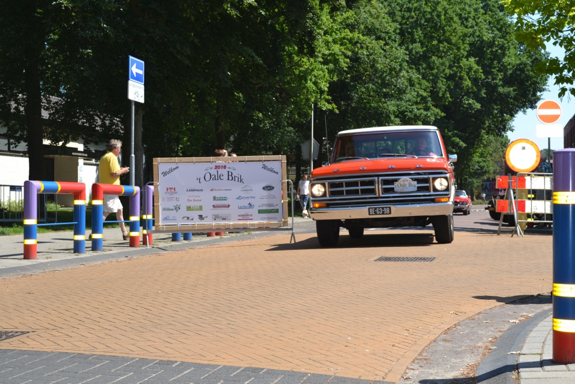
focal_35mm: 54
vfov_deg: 25.1
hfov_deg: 36.9
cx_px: 288
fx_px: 863
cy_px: 192
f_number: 7.1
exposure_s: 1/200
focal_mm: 36
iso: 100
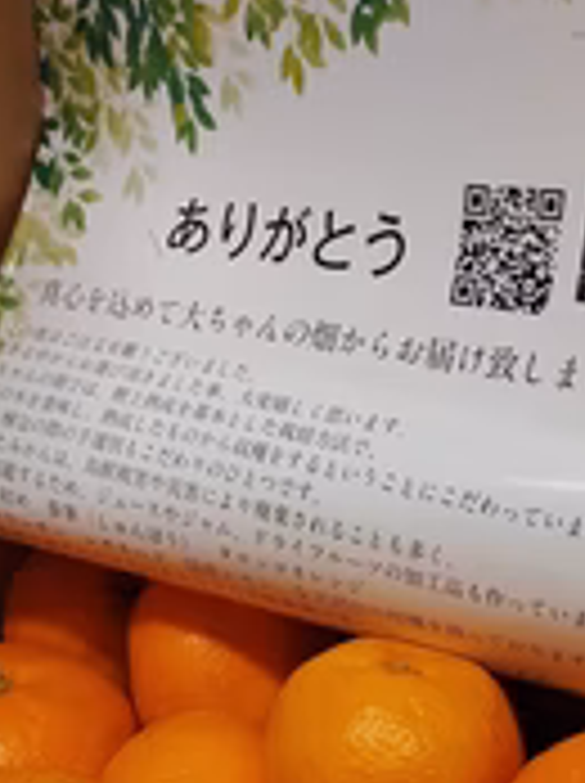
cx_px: 400
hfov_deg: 27.3
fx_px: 1197
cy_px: 788
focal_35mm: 53
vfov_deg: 33.1
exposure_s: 1/60
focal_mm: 5.5
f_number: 1.9
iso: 198
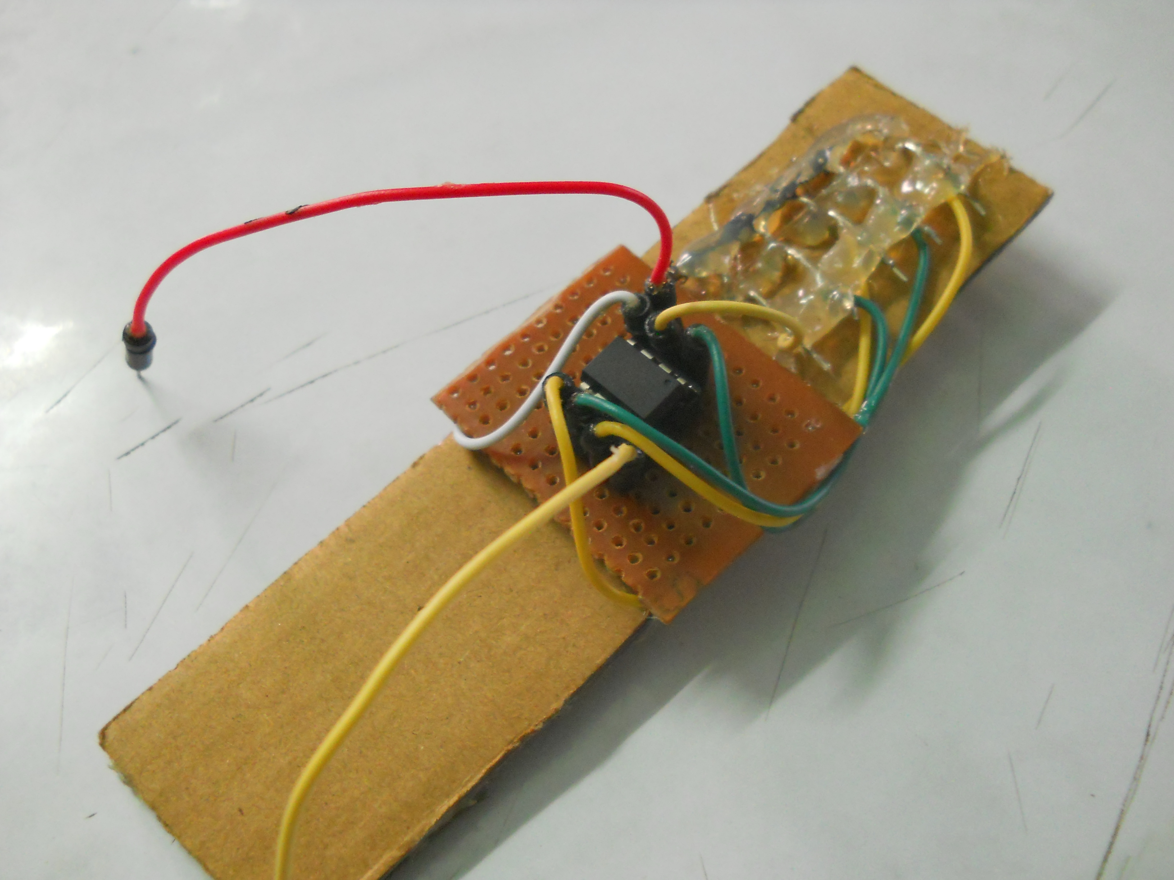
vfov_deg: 35.1
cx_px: 587
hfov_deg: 45.8
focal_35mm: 41
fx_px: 1391
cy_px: 440
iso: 400
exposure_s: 1/13
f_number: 3.1
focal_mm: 6.72
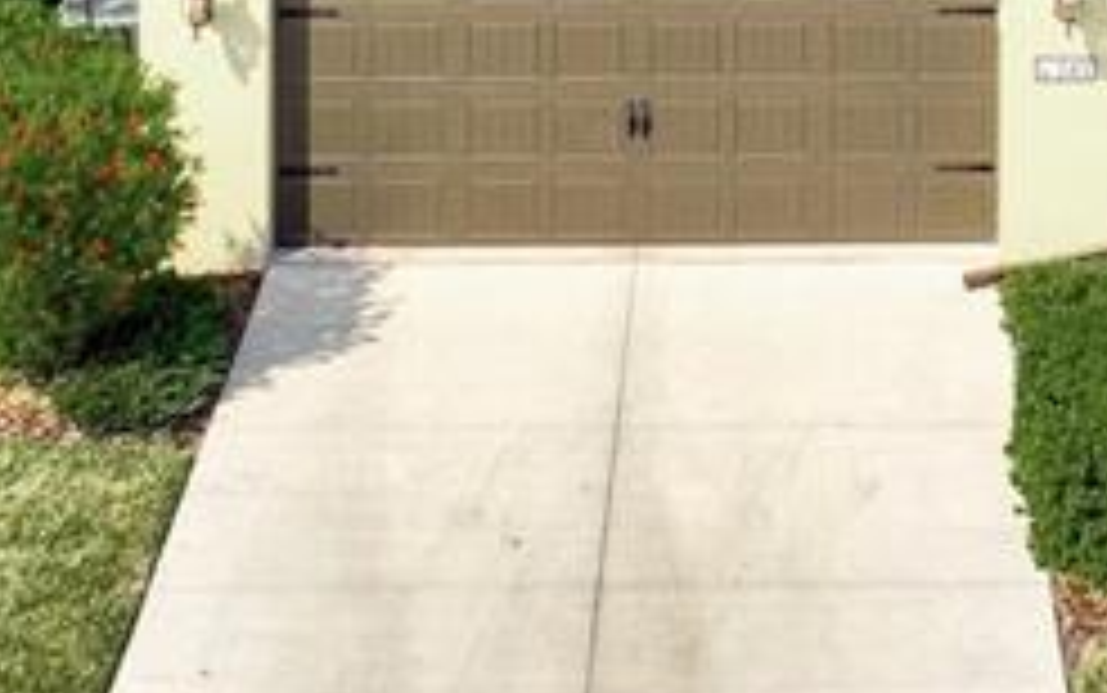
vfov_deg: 11.0
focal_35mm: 106
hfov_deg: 19.4
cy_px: -772
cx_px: 891
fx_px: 3199
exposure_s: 1/3200
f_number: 2.8
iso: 100
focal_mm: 12.3
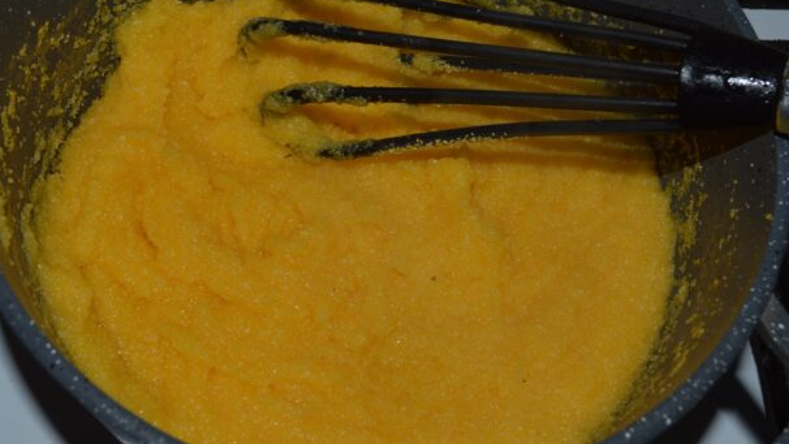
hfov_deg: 39.4
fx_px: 1101
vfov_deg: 22.8
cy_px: 223
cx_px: 352
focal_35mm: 53
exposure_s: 1/60
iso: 100
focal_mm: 29
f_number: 8
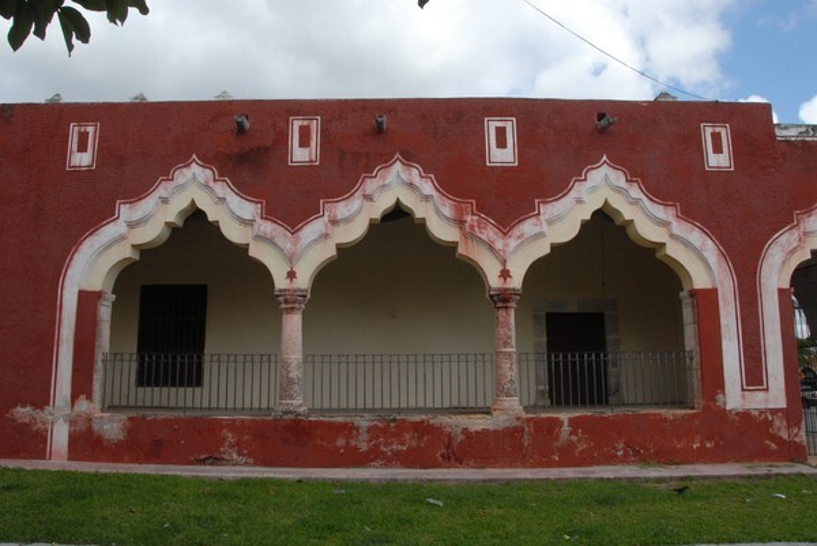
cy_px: 273
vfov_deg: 48.0
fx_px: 613
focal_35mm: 27
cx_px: 408
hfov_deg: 67.3
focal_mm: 18
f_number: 11
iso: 320
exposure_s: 1/200
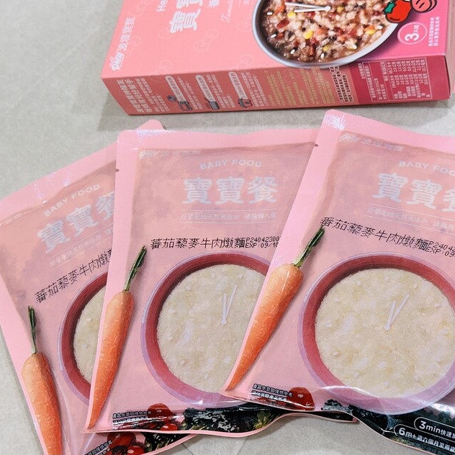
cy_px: 228
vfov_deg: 30.0
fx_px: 848
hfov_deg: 30.0
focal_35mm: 57
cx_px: 269
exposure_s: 1/60
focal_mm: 6.86
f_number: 1.78
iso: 80
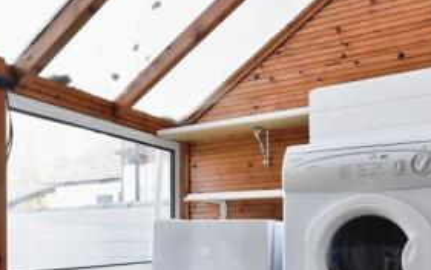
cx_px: 262
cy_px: 245
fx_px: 447
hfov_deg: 51.1
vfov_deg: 32.0
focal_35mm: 38
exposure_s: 1/30
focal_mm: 16
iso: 500
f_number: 7.1
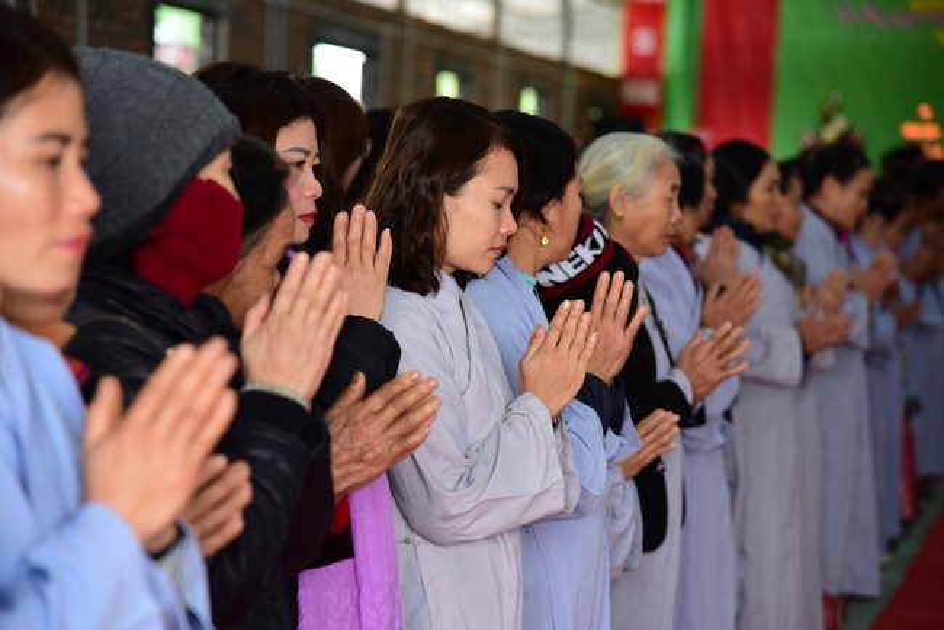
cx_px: 472
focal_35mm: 120
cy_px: 315
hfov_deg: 17.1
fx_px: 3148
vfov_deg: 11.4
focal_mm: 120
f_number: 4.5
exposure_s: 1/160
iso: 1250
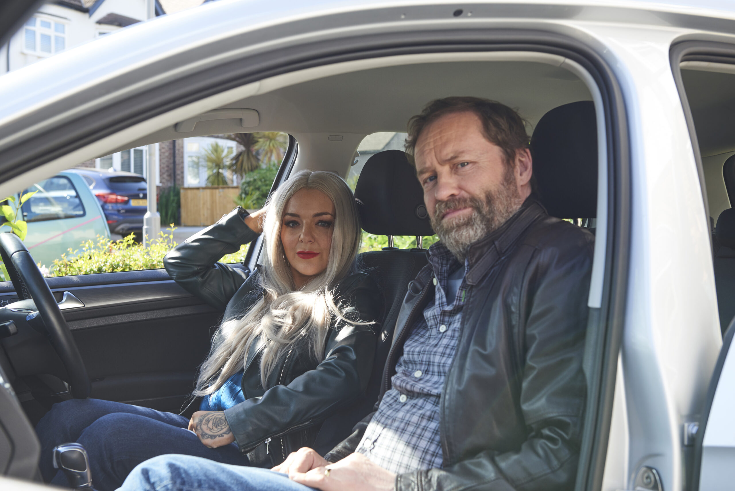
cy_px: 246
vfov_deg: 28.1
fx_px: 980
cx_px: 368
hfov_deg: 41.1
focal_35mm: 48
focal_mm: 48
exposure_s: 1/125
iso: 200
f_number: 6.3
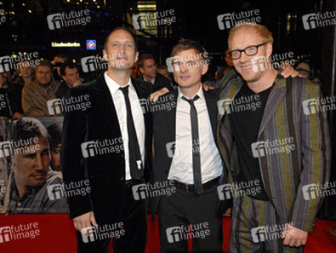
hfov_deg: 51.3
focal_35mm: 36
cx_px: 164
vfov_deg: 39.7
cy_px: 126
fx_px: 350
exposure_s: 1/125
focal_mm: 22
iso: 800
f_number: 5.6
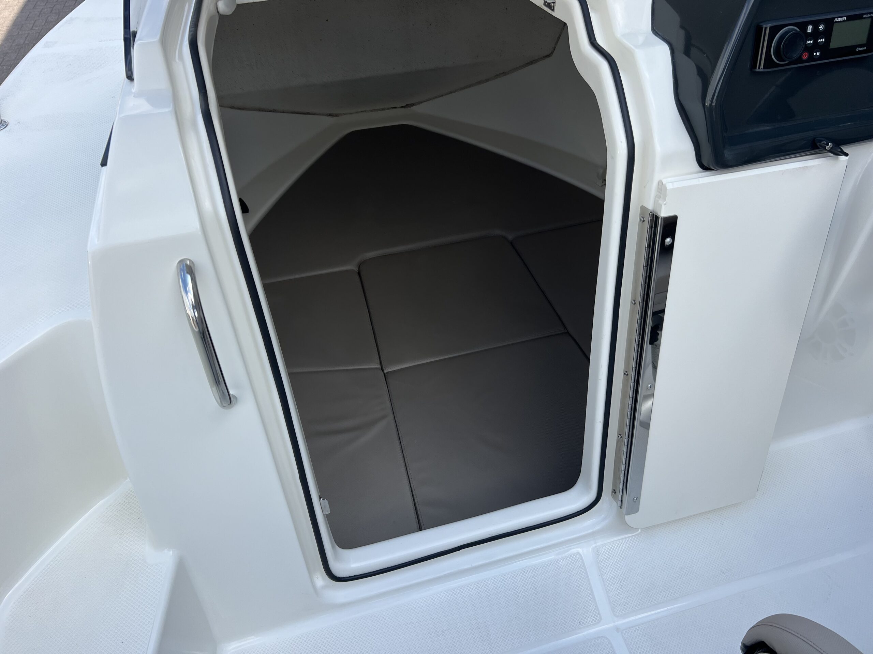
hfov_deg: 67.3
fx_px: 656
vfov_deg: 53.1
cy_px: 327
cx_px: 436
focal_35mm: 26
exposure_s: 1/1698
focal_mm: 5.7
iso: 50
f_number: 1.5
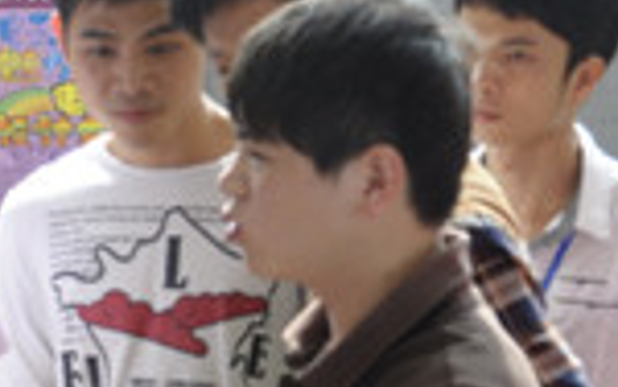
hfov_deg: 15.1
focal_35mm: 137
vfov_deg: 9.6
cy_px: 274
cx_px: 82
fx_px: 2312
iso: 200
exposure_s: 1/125
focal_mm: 21
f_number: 5.6
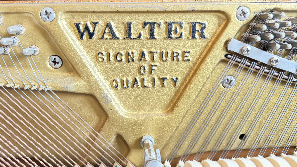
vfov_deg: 42.3
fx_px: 213
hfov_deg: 69.9
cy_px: 56
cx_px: 146
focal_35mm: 27
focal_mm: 6.76
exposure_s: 1/60
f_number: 1.78
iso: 400
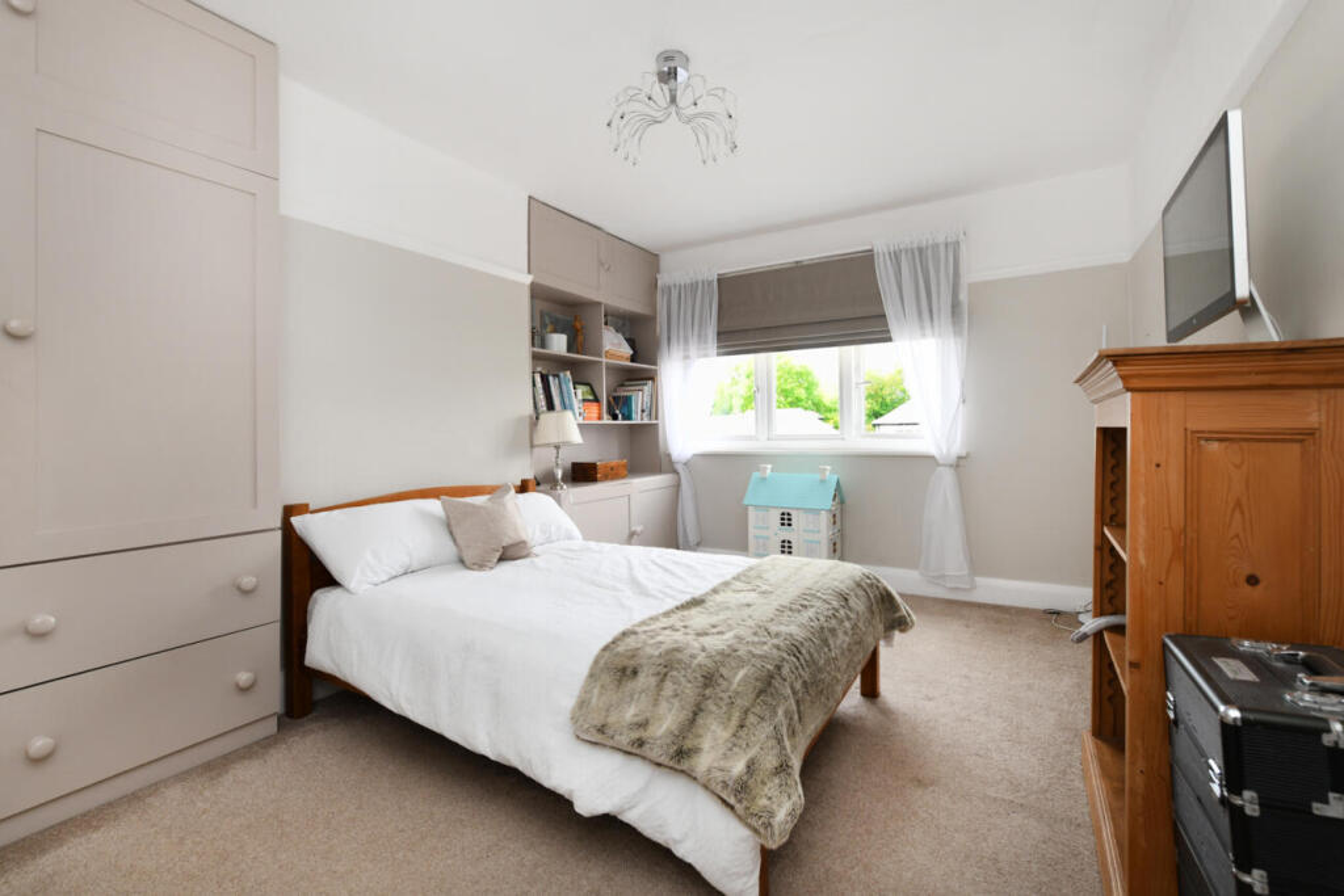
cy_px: 448
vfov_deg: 77.3
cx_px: 672
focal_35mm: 15
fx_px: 560
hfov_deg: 100.4
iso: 640
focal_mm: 15
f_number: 8
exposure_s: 1/60
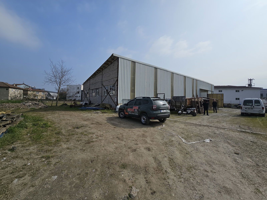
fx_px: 100
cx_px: 134
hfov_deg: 106.2
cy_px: 100
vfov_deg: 89.9
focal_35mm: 13
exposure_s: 1/5523
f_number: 2.2
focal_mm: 2.2
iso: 50
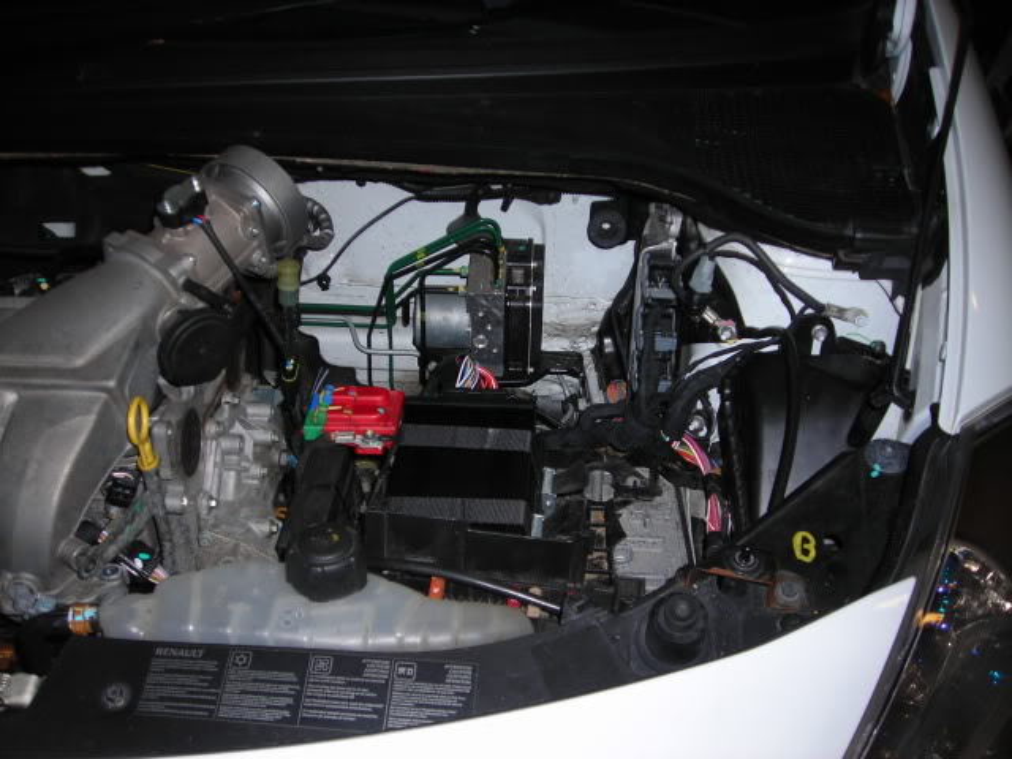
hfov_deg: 49.0
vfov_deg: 37.7
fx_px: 1111
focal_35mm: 38
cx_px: 506
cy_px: 380
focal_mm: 6.3
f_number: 3.2
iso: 50
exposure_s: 1/60.1
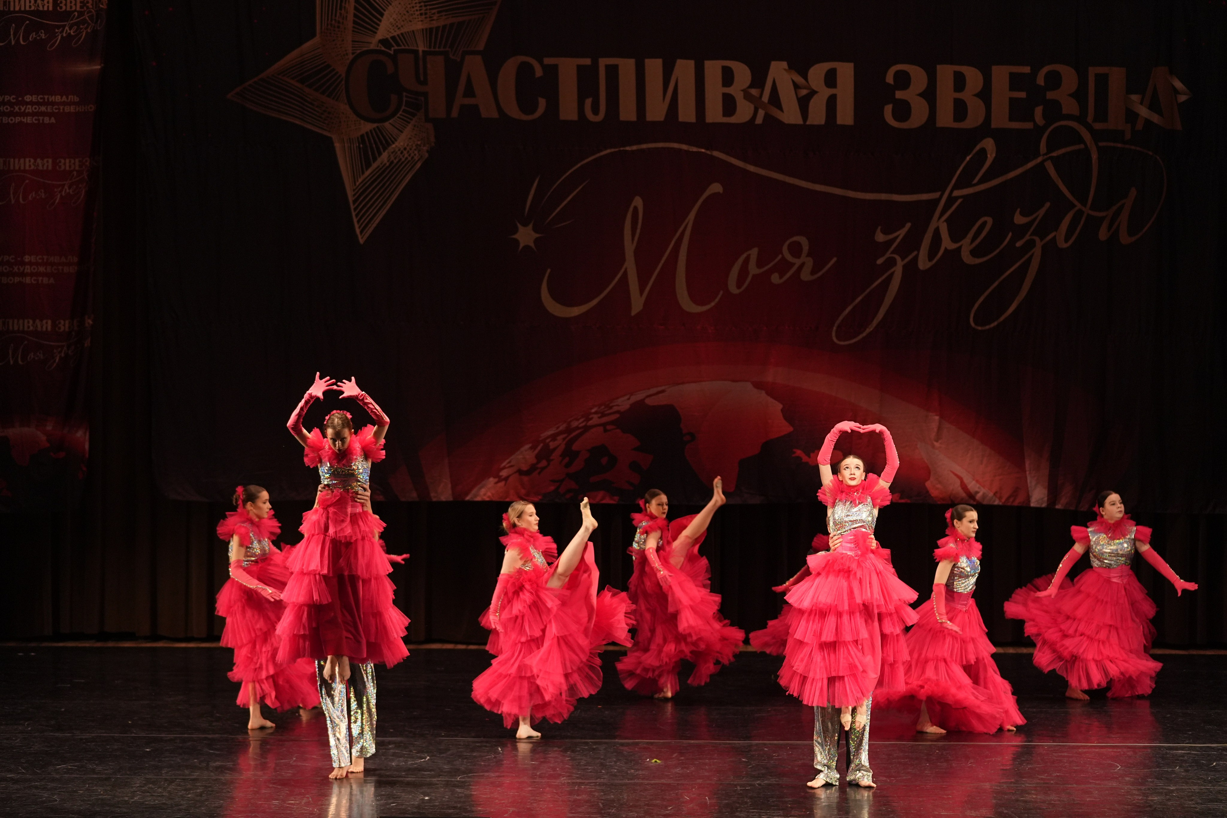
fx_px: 3715
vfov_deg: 12.6
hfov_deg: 18.8
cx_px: 614
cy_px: 409
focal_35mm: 109
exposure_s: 1/400
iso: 2000
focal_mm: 109
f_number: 2.8
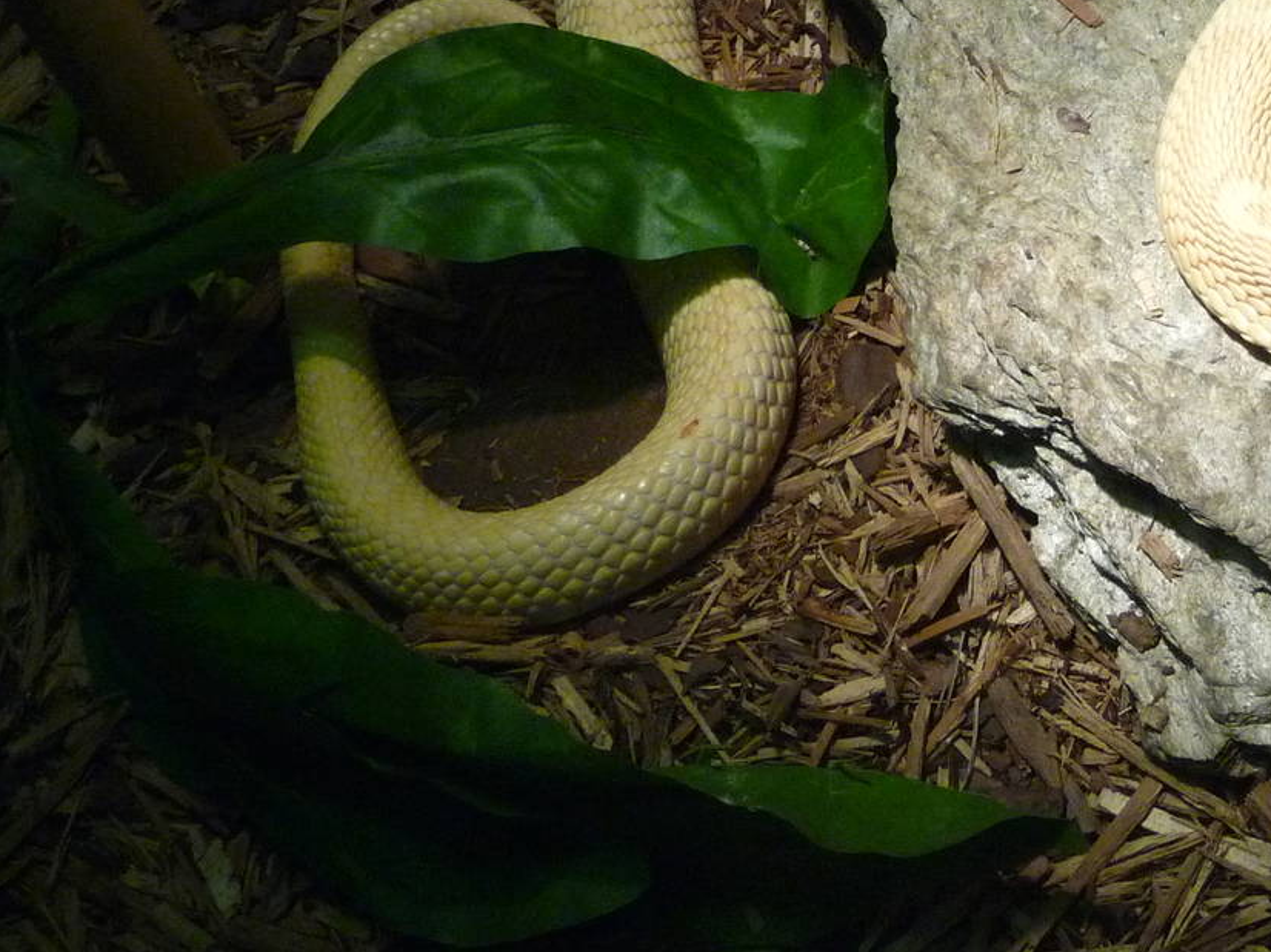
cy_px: 31
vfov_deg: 15.6
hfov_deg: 20.8
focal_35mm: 93
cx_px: 1056
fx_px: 3414
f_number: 4.2
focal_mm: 8
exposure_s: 1/125
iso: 400
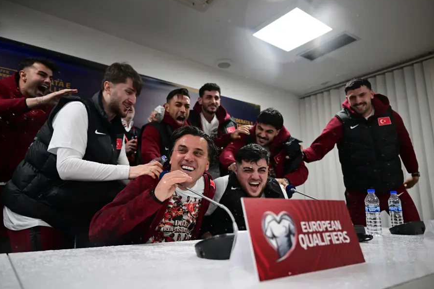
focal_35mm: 25
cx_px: 212
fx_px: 301
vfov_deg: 51.3
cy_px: 144
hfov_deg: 71.5
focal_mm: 24
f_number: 2.8
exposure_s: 1/500
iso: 3200
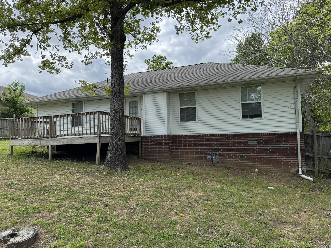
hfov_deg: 71.6
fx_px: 229
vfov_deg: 56.8
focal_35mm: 24
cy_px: 124
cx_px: 166
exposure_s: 1/2415
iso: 80
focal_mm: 6.76
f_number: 1.78
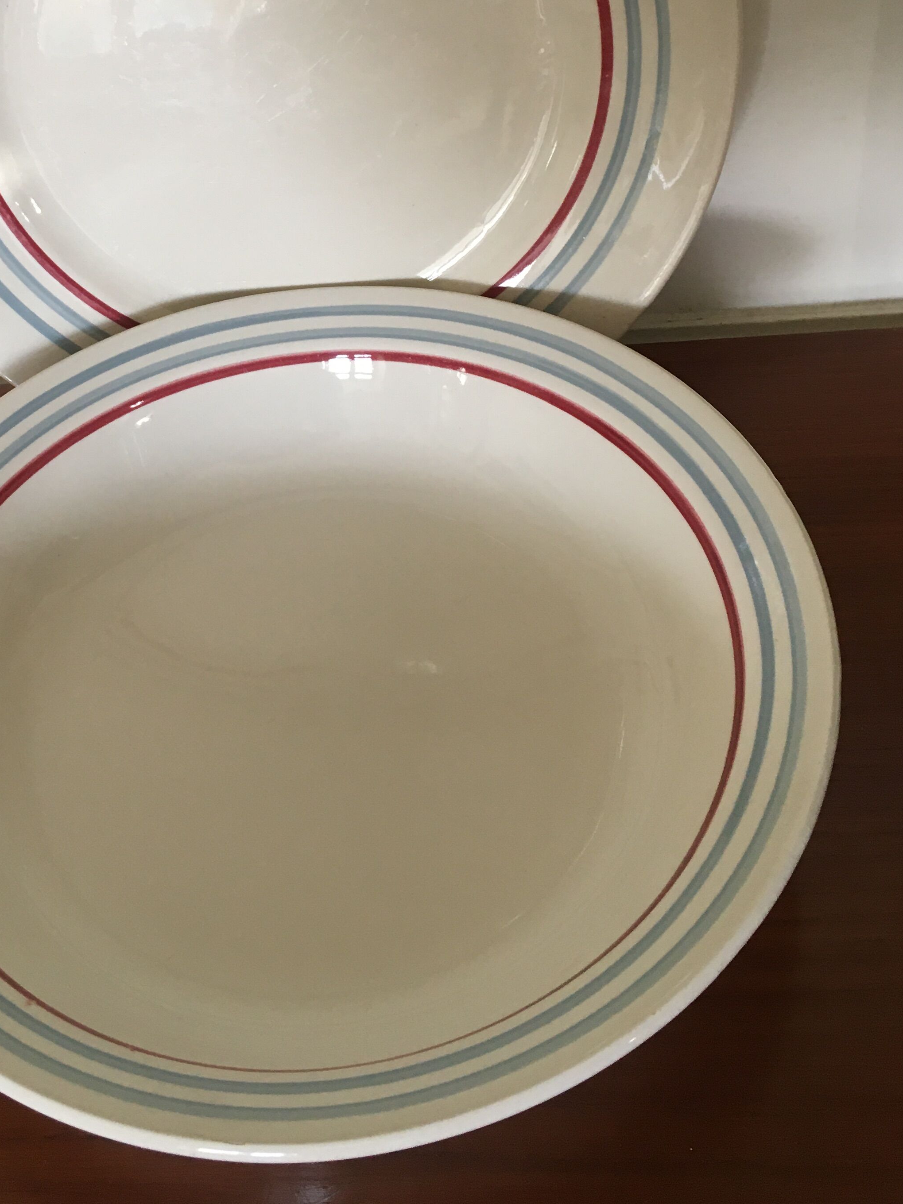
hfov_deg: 33.3
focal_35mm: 43
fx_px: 1496
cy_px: 340
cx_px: 292
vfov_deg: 42.8
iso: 100
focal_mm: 4.15
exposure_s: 1/33
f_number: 2.2
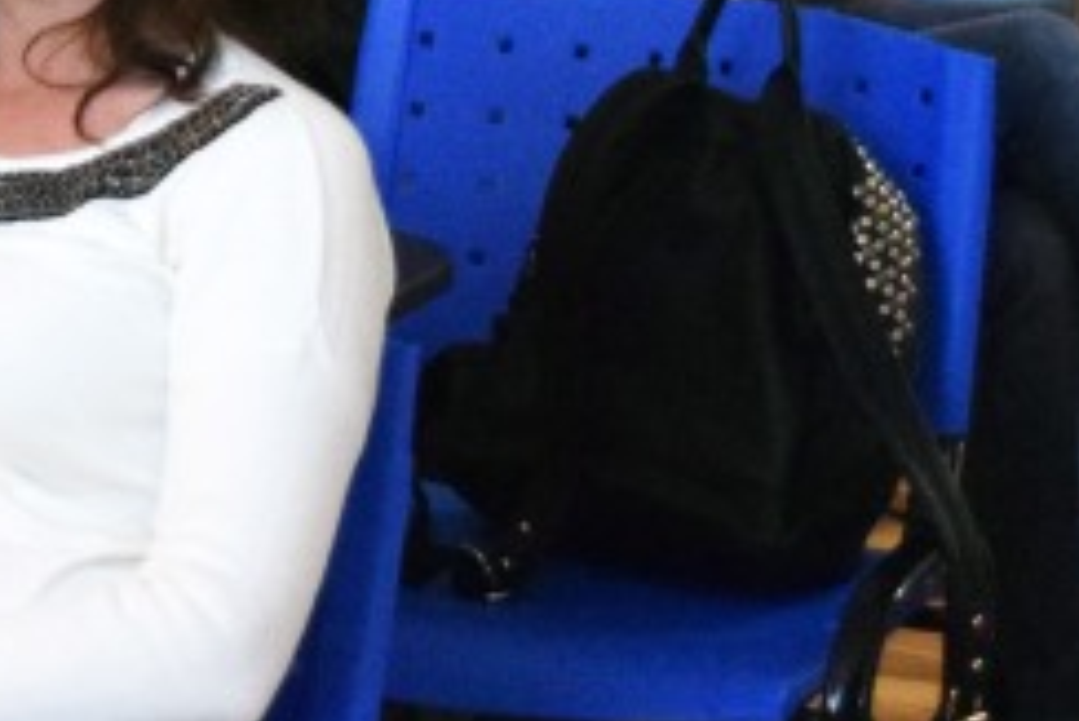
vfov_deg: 7.2
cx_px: -270
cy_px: -241
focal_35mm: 189
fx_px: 5668
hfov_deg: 10.7
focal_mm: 30
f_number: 4.2
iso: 6400
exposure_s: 1/40
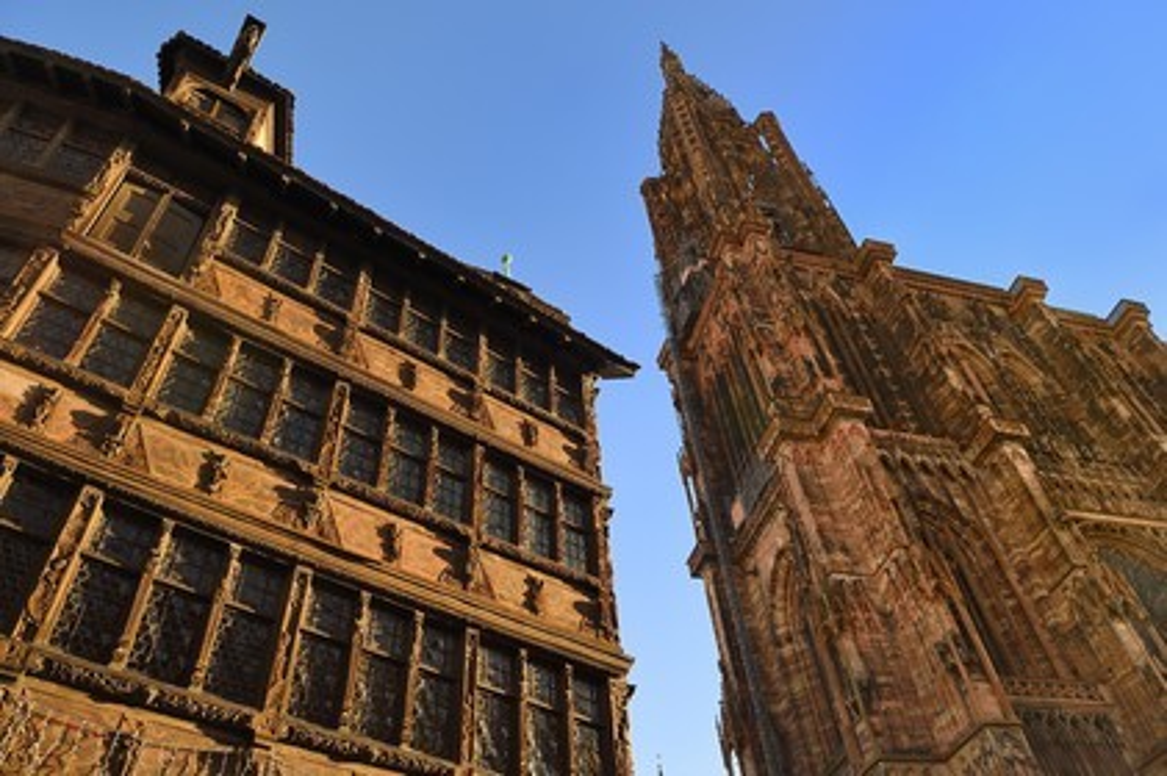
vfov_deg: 53.1
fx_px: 777
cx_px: 584
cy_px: 388
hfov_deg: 73.8
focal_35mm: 24
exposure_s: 1/200
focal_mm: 24
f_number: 7.1
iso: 200
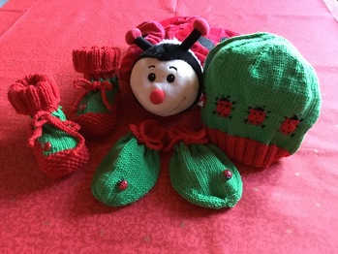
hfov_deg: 58.3
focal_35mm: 31
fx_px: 303
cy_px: 127
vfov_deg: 45.5
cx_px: 169
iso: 500
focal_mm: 3.3
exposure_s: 1/17
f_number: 2.4
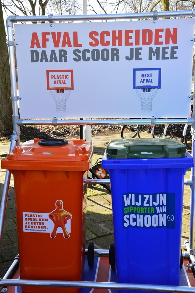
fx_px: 342
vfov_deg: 46.4
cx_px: 98
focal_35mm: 42
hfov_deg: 31.8
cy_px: 146
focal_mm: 28
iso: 400
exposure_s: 1/320
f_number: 6.3
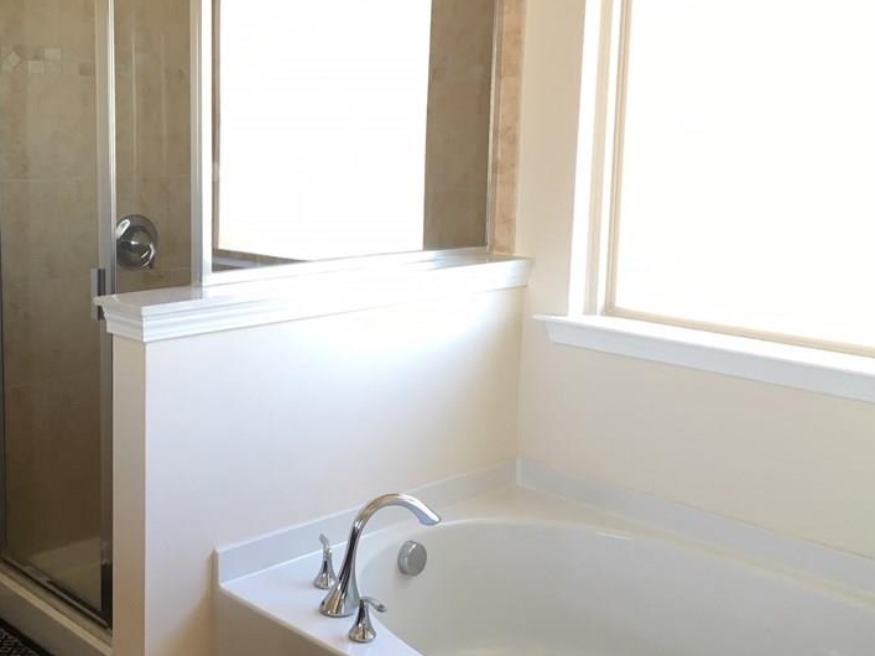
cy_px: 272
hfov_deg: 44.3
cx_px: 308
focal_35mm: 42
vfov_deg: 34.3
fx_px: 1061
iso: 64
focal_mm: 4.15
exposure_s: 1/30
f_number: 2.2
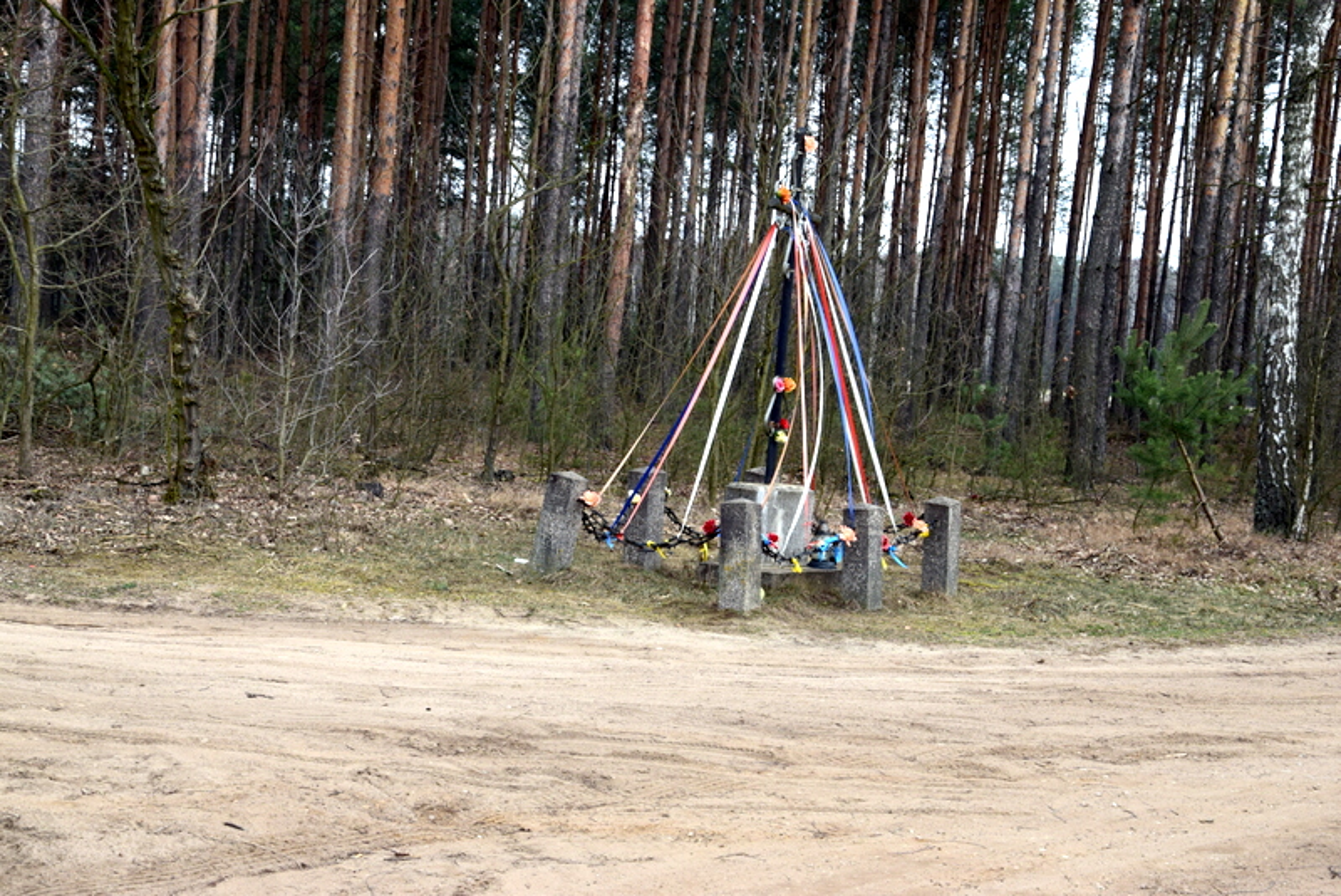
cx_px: 670
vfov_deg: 20.2
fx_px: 2515
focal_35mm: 68
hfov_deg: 29.9
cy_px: 448
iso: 400
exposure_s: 1/160
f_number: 9
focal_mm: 45
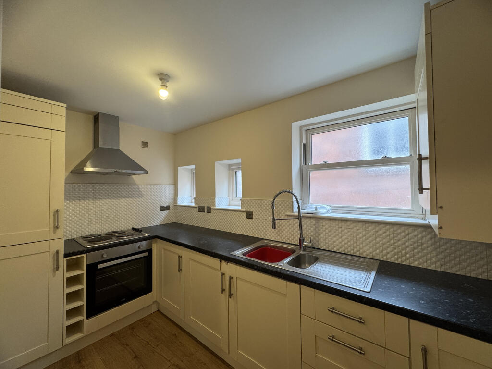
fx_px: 199
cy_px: 184
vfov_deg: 85.7
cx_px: 246
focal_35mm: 14
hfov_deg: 102.1
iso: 160
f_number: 2.2
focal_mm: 2.22
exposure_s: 1/100
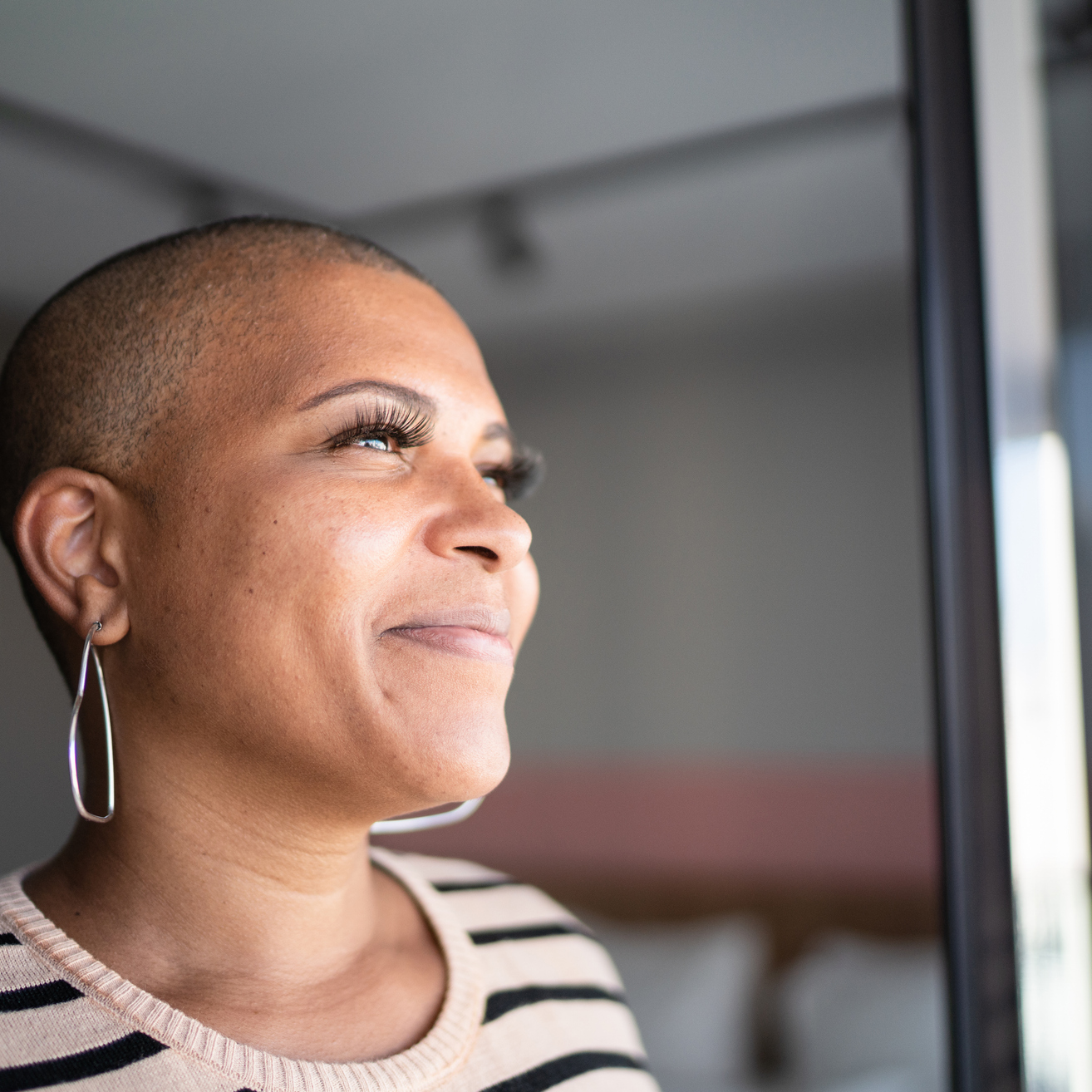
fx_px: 1713
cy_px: 534
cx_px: 515
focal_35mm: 48
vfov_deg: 35.4
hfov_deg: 35.3
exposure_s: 1/2000
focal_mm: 35
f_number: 1.4
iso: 320
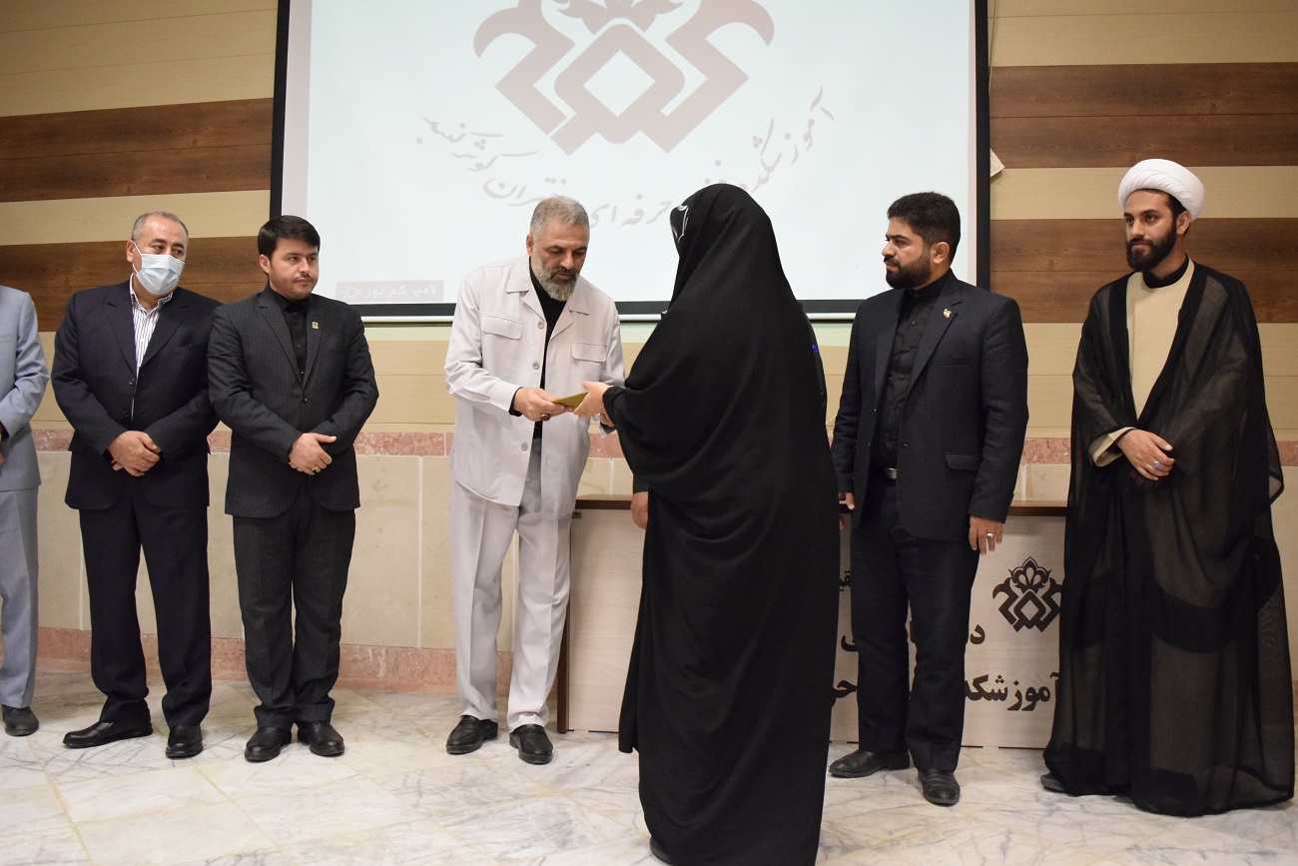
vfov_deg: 43.6
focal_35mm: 30
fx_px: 1082
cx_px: 649
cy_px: 433
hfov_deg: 61.9
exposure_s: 1/100
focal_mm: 20
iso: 5000
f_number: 5
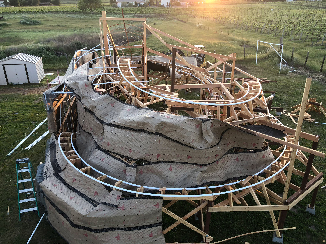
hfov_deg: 63.4
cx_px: 163
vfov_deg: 49.7
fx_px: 264
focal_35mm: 28
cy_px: 122
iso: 50
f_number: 1.8
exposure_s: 1/120
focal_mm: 3.99
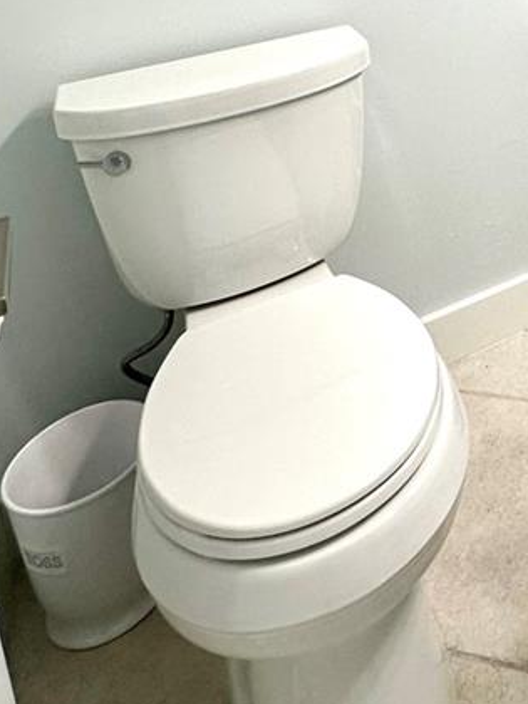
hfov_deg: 31.7
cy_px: -77
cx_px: 585
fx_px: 813
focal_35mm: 40
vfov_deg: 38.4
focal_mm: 2.22
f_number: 2.2
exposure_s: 1/120
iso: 160
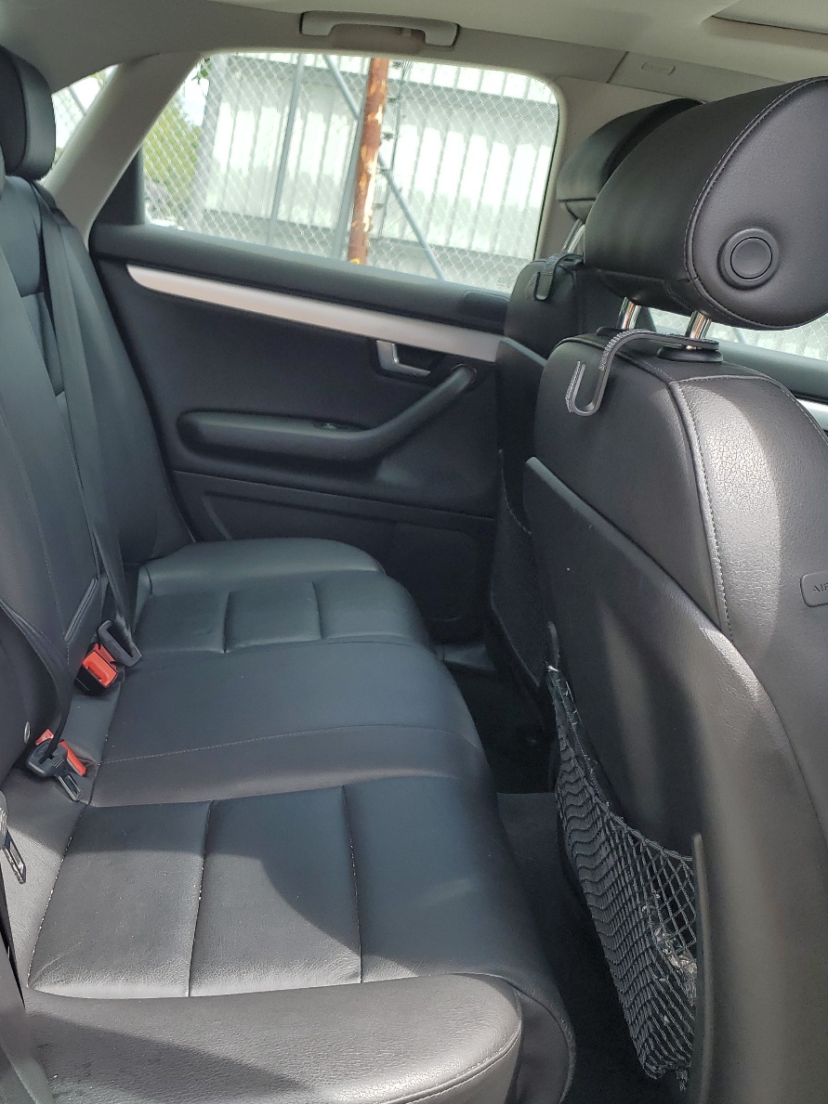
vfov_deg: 52.6
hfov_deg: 39.3
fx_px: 1117
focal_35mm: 35
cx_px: 183
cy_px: 552
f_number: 1.5
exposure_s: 1/769
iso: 50
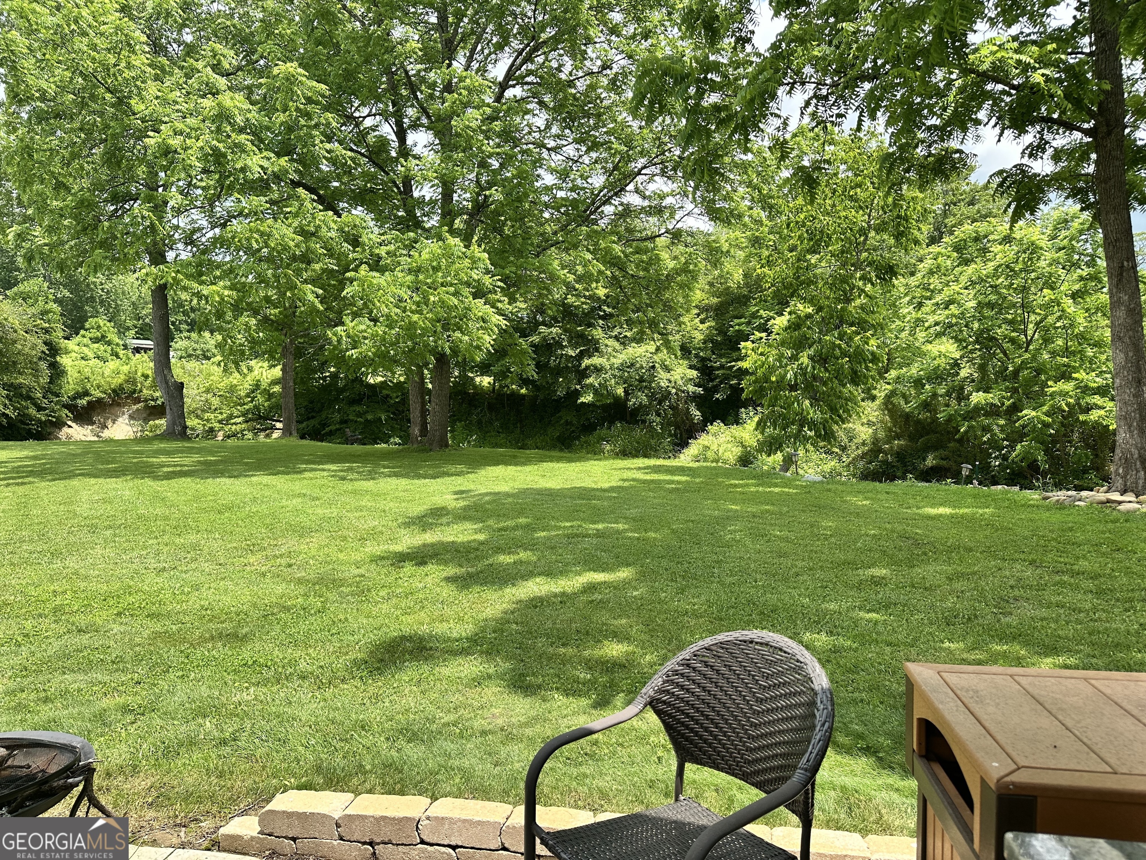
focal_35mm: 24
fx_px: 795
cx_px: 573
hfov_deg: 71.6
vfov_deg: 56.8
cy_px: 430
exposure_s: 1/1751
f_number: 1.78
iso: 80
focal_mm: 6.86
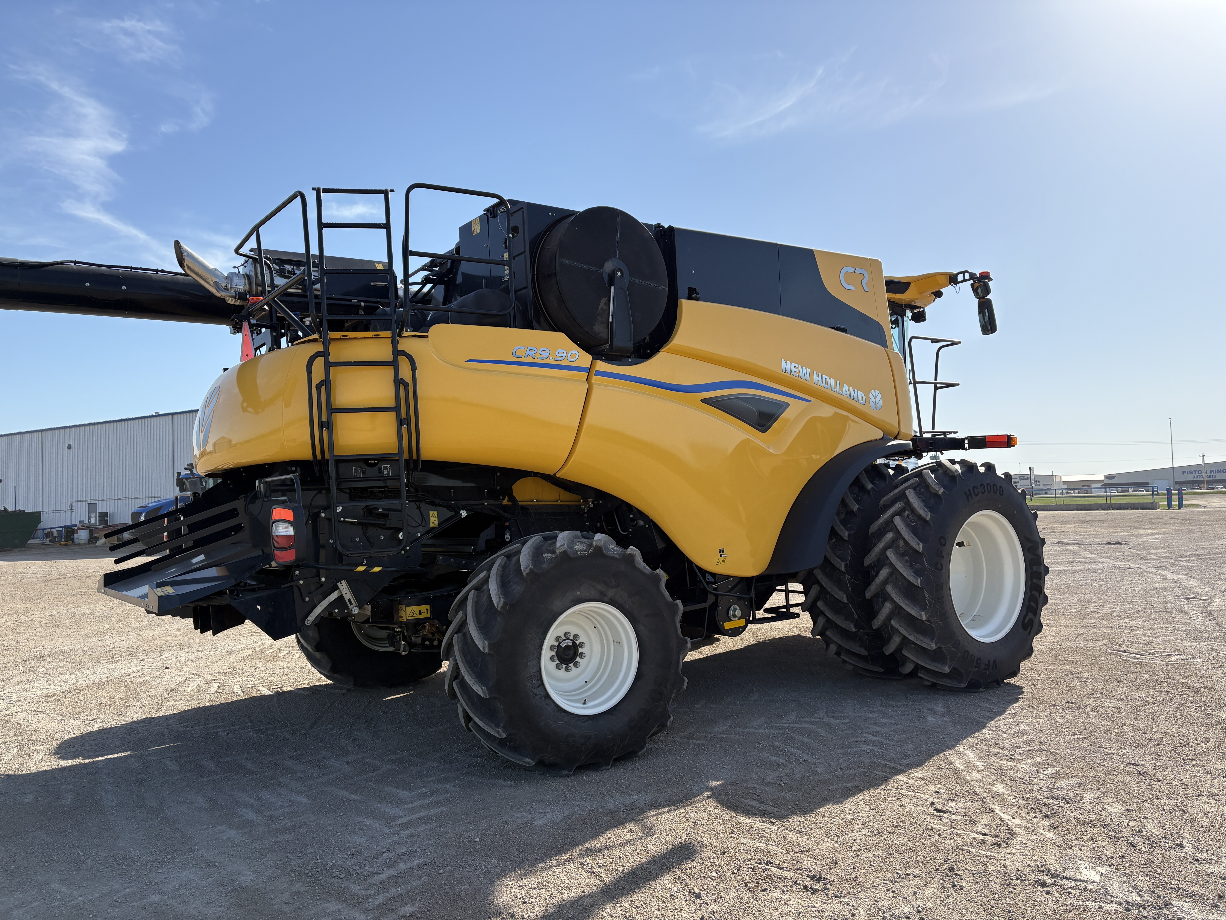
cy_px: 460
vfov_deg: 53.1
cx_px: 613
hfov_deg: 67.3
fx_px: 921
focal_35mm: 26
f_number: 1.6
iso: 50
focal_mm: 5.96
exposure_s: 1/3448
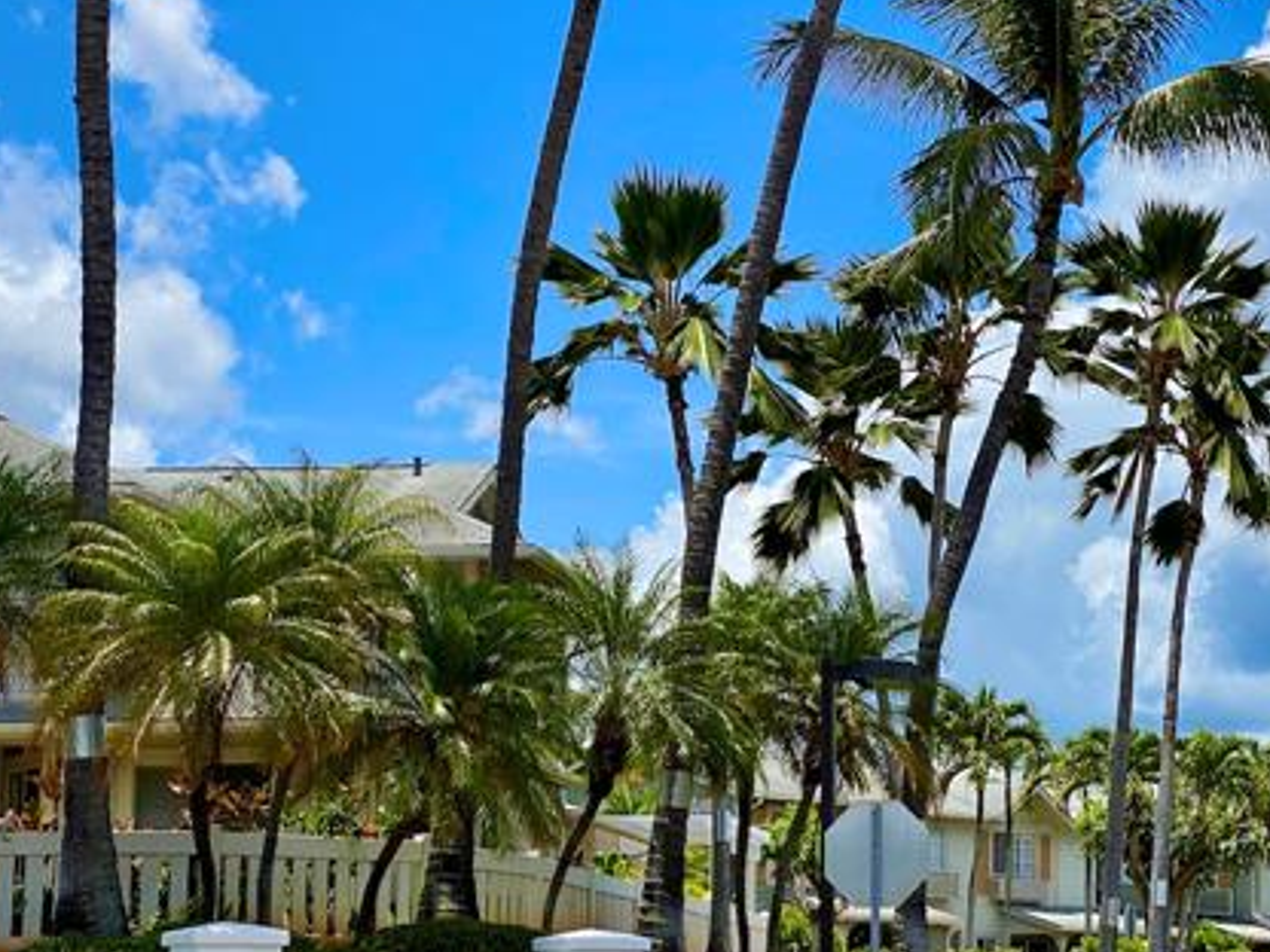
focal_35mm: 80
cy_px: 693
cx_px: 888
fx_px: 2935
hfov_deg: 24.2
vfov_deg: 18.3
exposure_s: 1/1996
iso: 20
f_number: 2
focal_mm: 6
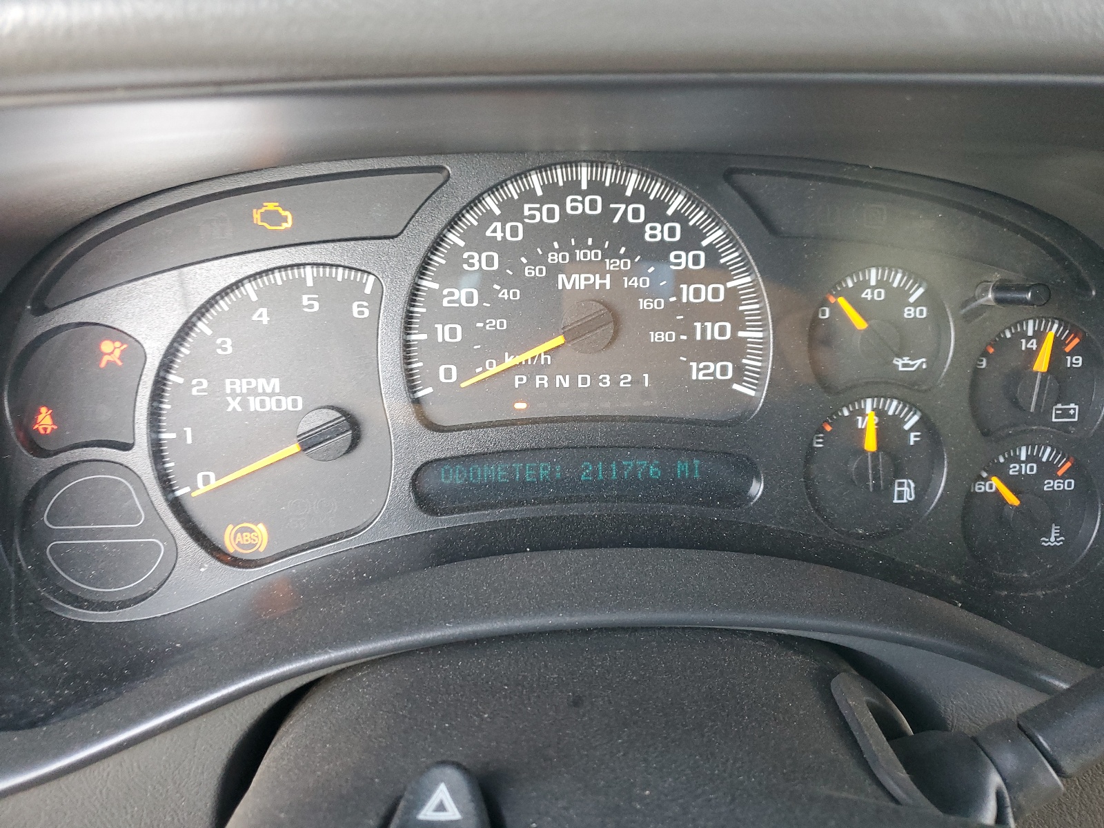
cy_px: 414
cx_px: 552
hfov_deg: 67.3
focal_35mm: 26
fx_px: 829
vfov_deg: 53.1
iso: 148
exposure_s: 1/60.2
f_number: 1.5
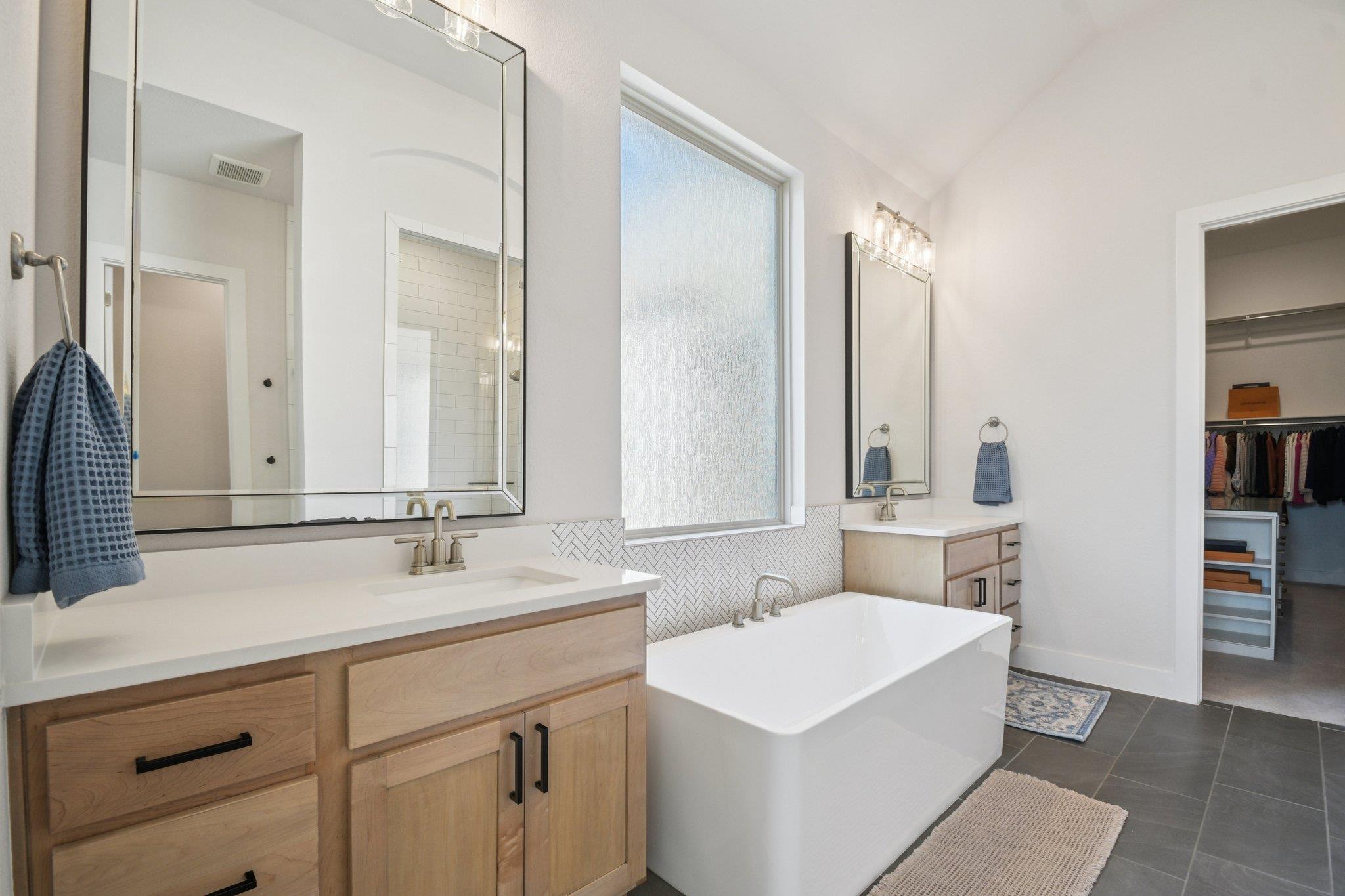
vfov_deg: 77.3
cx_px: 672
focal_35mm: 15
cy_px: 448
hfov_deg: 100.4
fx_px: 560
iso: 400
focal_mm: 10
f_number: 8
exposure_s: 1/60
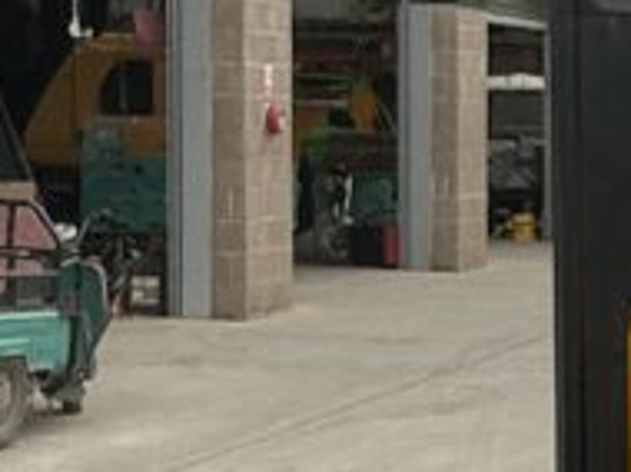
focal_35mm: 151
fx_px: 2749
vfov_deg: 9.8
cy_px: 263
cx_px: 1491
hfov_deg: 11.1
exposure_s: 1/412
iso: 25
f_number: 1.8
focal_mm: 3
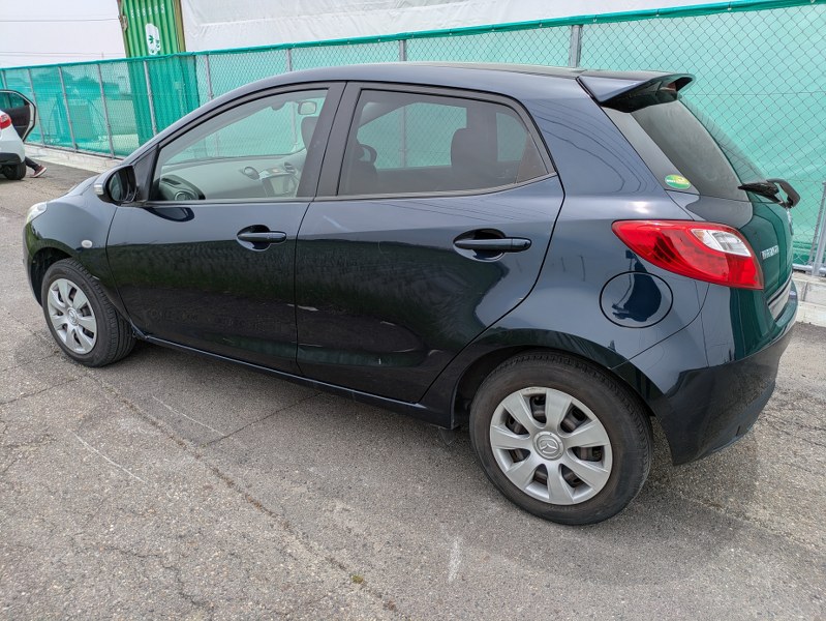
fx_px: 597
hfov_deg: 69.4
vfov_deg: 54.9
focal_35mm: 25
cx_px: 413
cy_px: 310
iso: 43
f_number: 1.89
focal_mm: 5.43
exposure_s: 1/1393
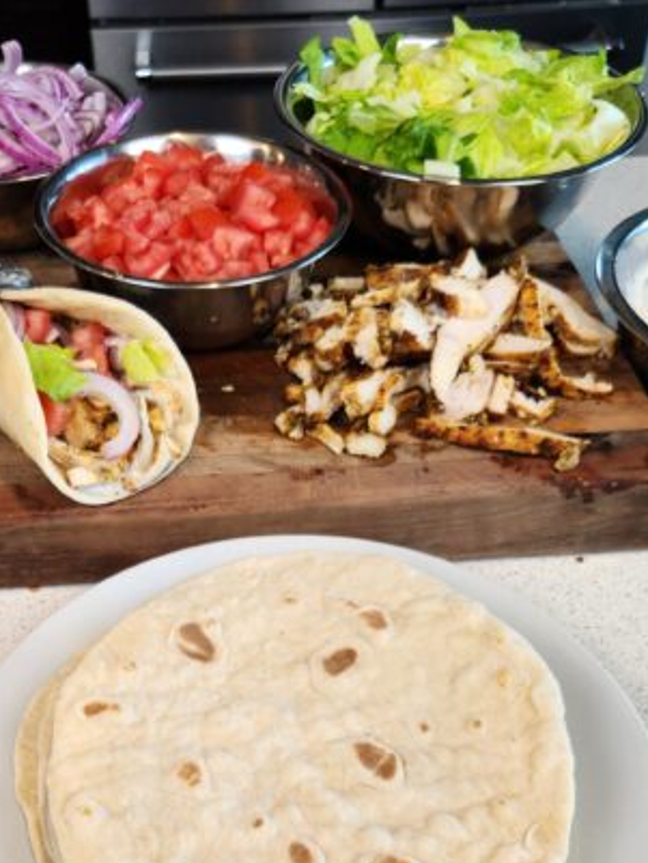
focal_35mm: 44
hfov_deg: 32.8
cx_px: 256
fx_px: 1098
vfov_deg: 42.3
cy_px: 583
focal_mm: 5.4
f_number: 1.8
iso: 64
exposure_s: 1/120
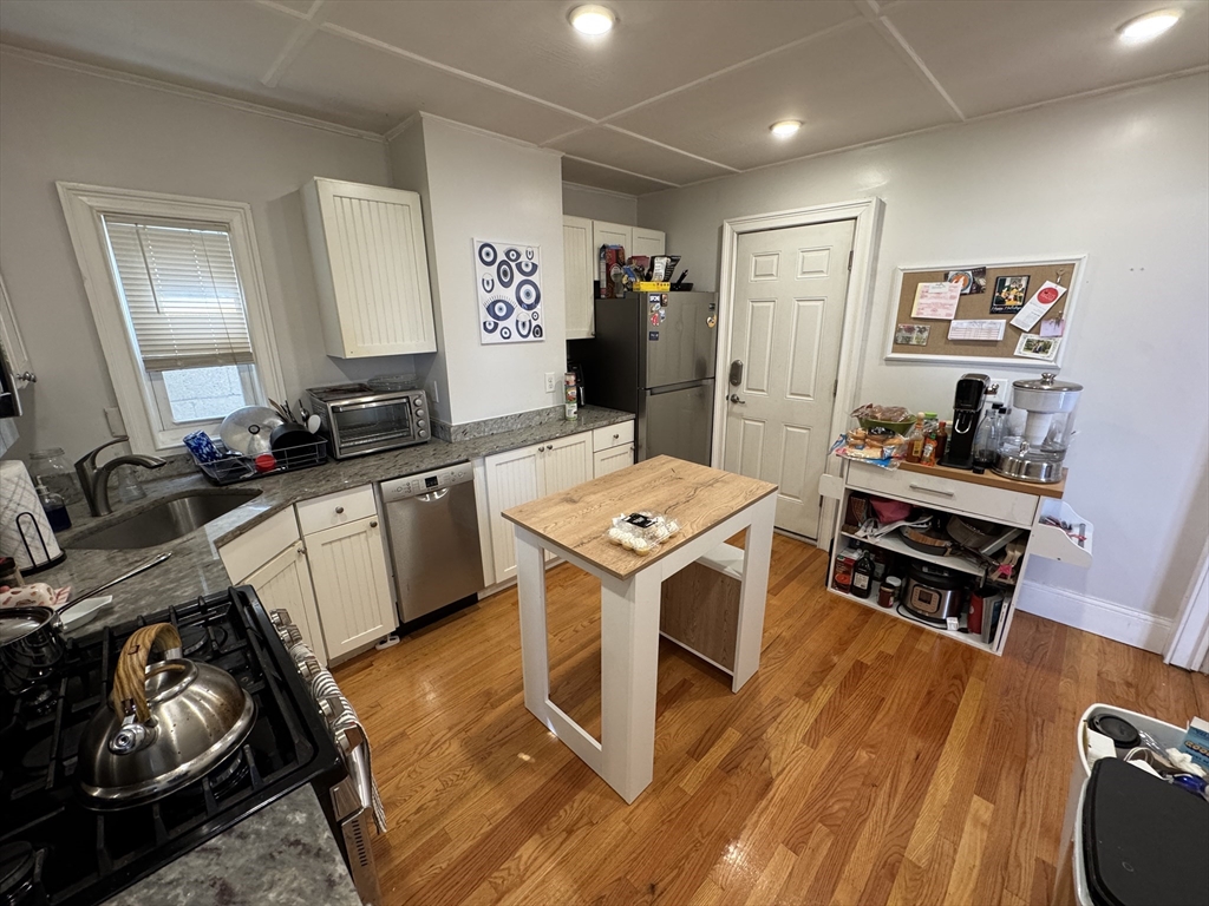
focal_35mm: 14
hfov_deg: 102.1
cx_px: 604
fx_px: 489
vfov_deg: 85.7
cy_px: 453
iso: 250
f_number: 2.2
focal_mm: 2.22
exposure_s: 1/60
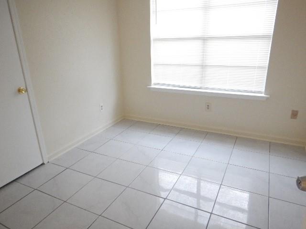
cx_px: 153
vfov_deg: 56.8
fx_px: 212
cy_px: 114
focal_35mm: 24
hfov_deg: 71.6
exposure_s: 1/60
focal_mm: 4.3
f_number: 2.8
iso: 400
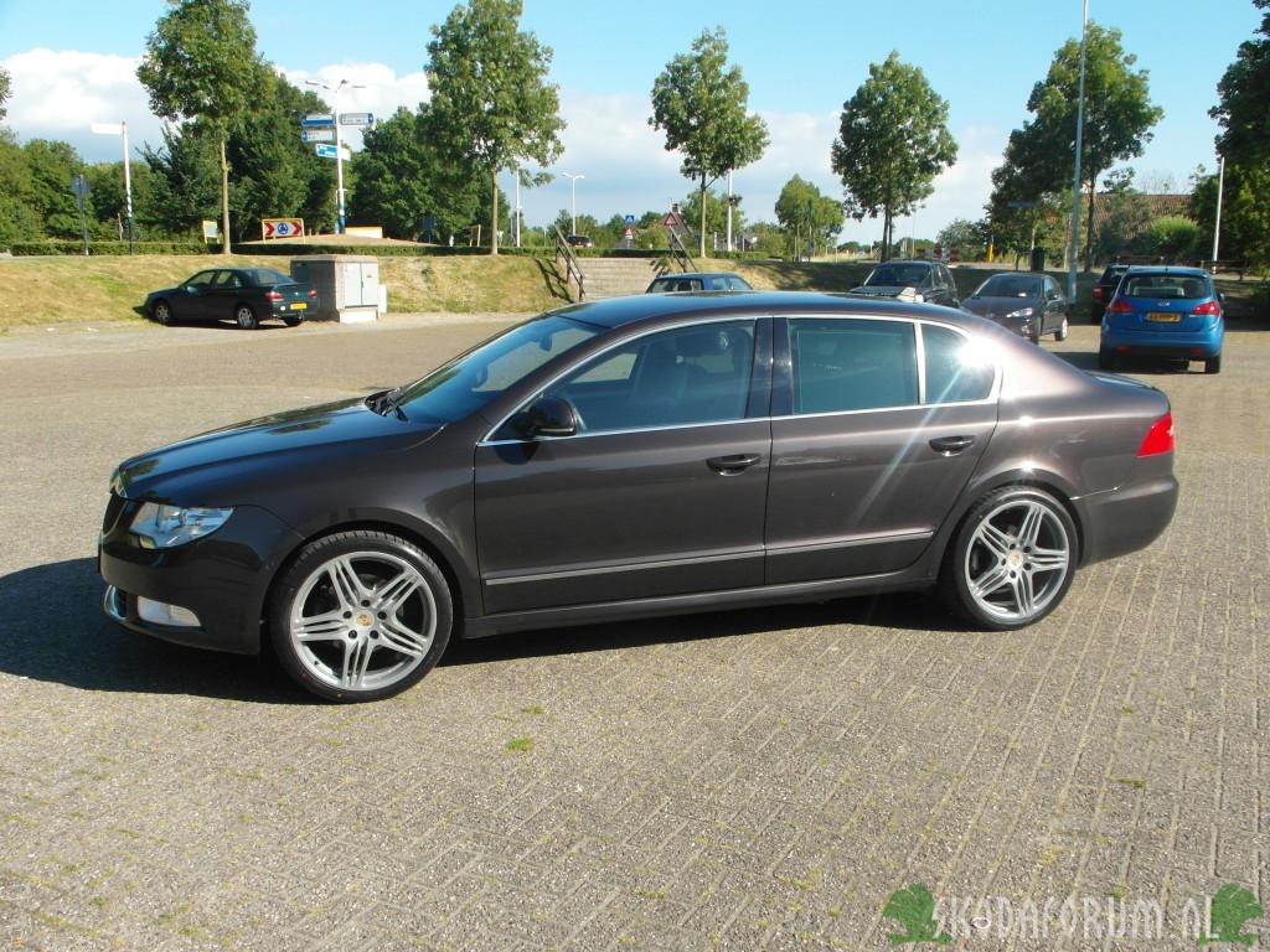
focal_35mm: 35
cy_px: 476
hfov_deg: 52.6
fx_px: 1284
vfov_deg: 40.7
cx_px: 635
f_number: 4.3
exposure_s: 1/500
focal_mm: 6.2
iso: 100
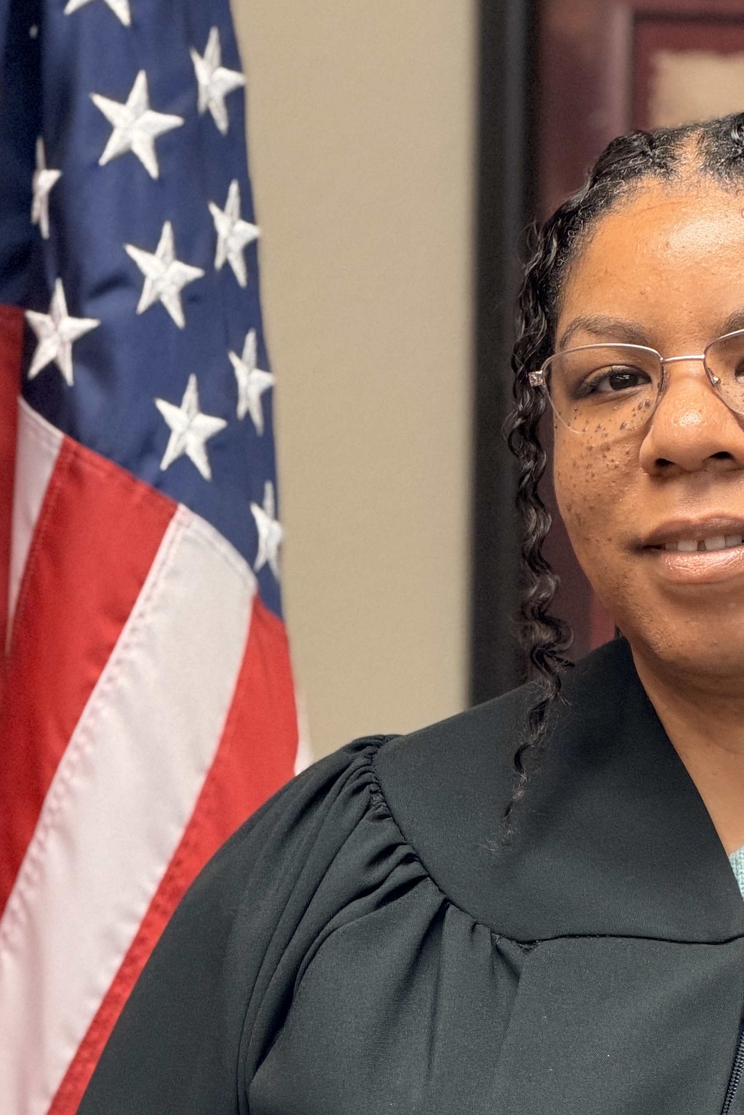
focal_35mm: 216
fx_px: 6694
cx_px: 620
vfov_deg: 9.5
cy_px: 686
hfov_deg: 6.4
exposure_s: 1/60
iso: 400
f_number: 2.8
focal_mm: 16.89
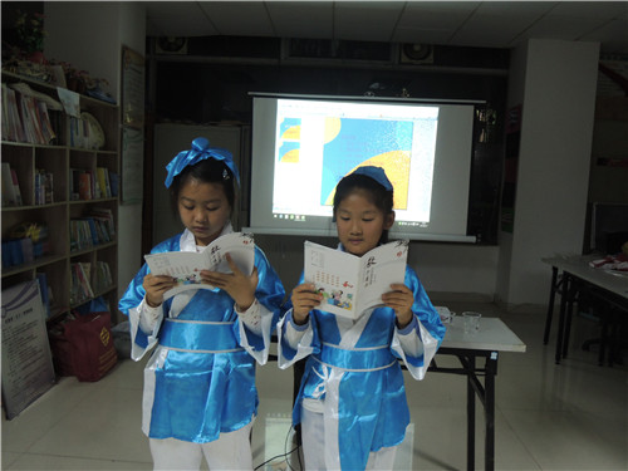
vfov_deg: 45.4
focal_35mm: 31
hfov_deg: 58.4
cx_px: 314
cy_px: 236
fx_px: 562
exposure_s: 1/15
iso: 400
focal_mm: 5.5
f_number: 3
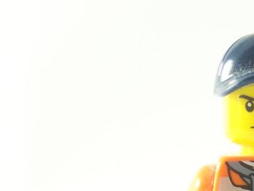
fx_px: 2342
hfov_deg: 6.2
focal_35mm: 319
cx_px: 277
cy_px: 211
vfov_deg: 4.7
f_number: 3.2
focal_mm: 17.5
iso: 200
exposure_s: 1/30
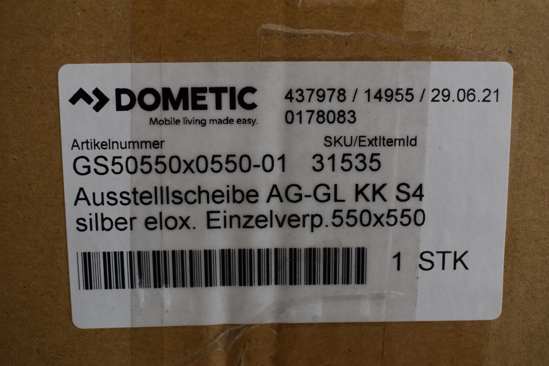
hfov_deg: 45.0
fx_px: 663
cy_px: 183
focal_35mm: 44
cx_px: 274
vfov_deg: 30.9
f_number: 5.6
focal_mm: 29
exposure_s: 1/60
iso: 560
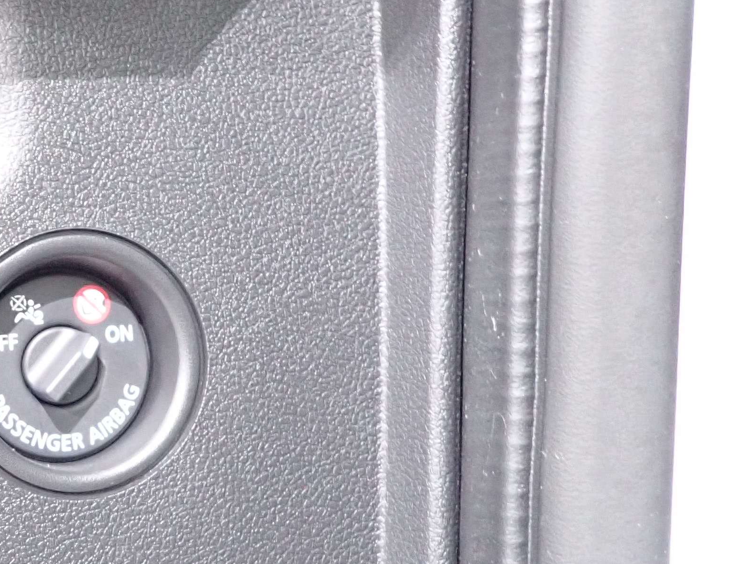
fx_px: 1369
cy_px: 301
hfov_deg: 27.3
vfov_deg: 23.3
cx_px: -134
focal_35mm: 63
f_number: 2
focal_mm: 4.5
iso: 800
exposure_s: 1/15
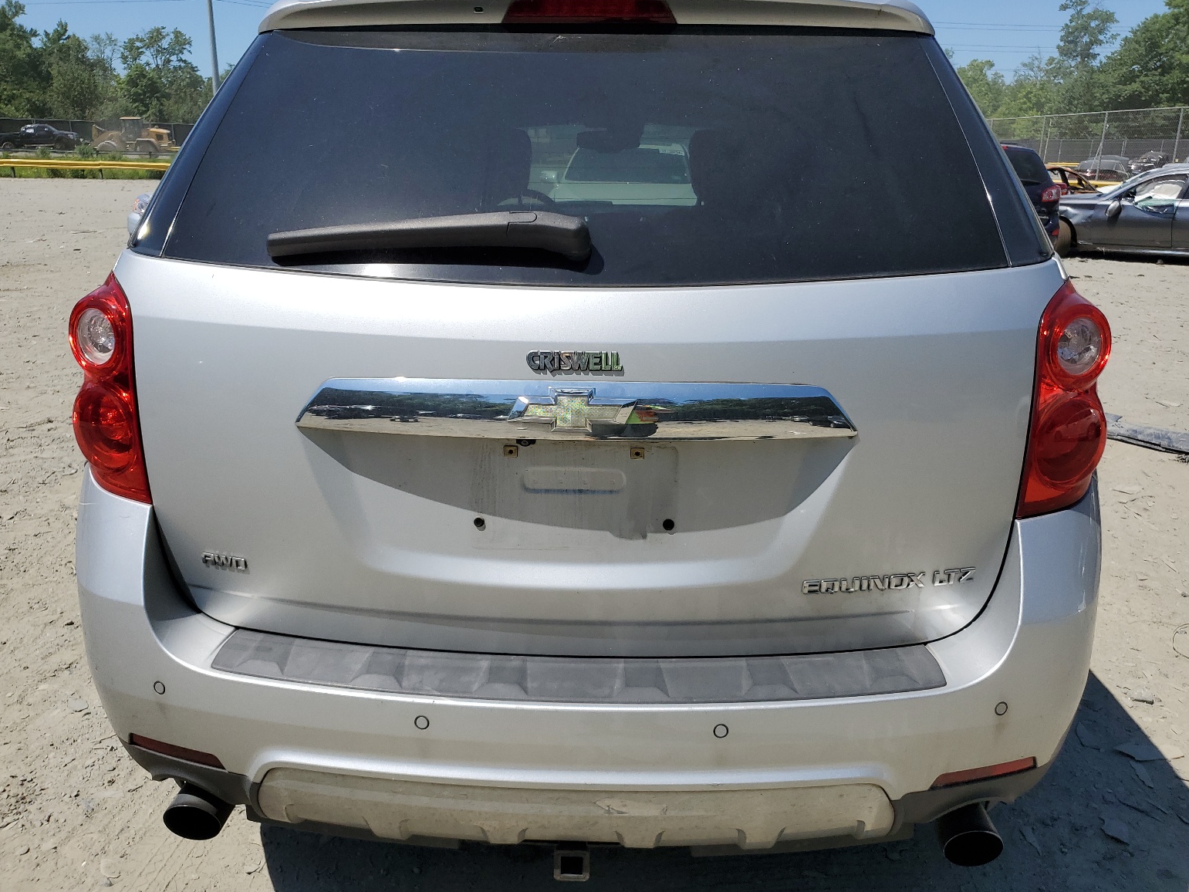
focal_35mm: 27
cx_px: 588
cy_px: 431
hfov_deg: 65.3
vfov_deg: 51.4
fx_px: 927
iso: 50
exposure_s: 1/5000
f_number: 1.5
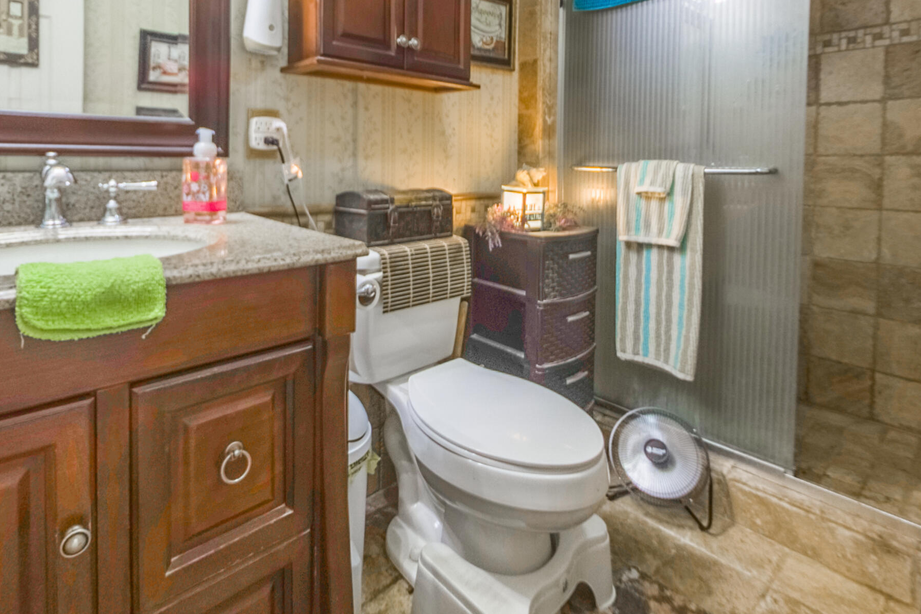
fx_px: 1202
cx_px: 376
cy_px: 175
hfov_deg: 41.8
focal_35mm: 47
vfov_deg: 28.3
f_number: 4.5
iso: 100
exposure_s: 1/500
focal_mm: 10.3
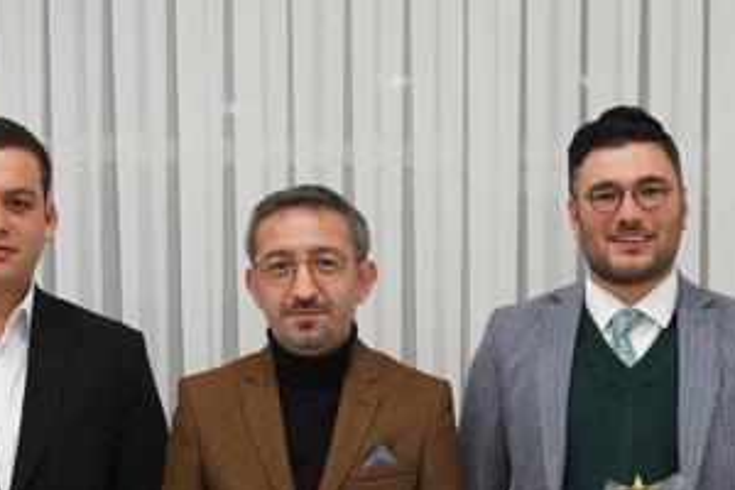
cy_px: 458
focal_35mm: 83
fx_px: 1691
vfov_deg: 16.2
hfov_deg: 24.4
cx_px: 484
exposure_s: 1/125
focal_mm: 40.4
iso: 1000
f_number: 3.5
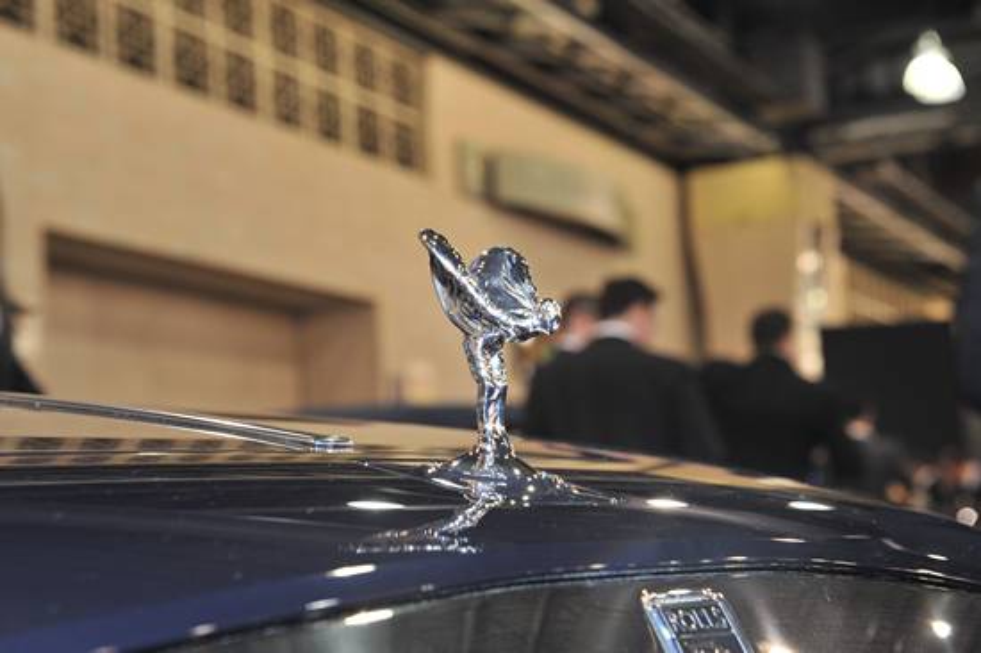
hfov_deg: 28.9
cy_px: 326
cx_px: 490
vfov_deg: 19.4
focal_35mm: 70
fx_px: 1906
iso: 1250
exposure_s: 1/40
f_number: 9
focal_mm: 70
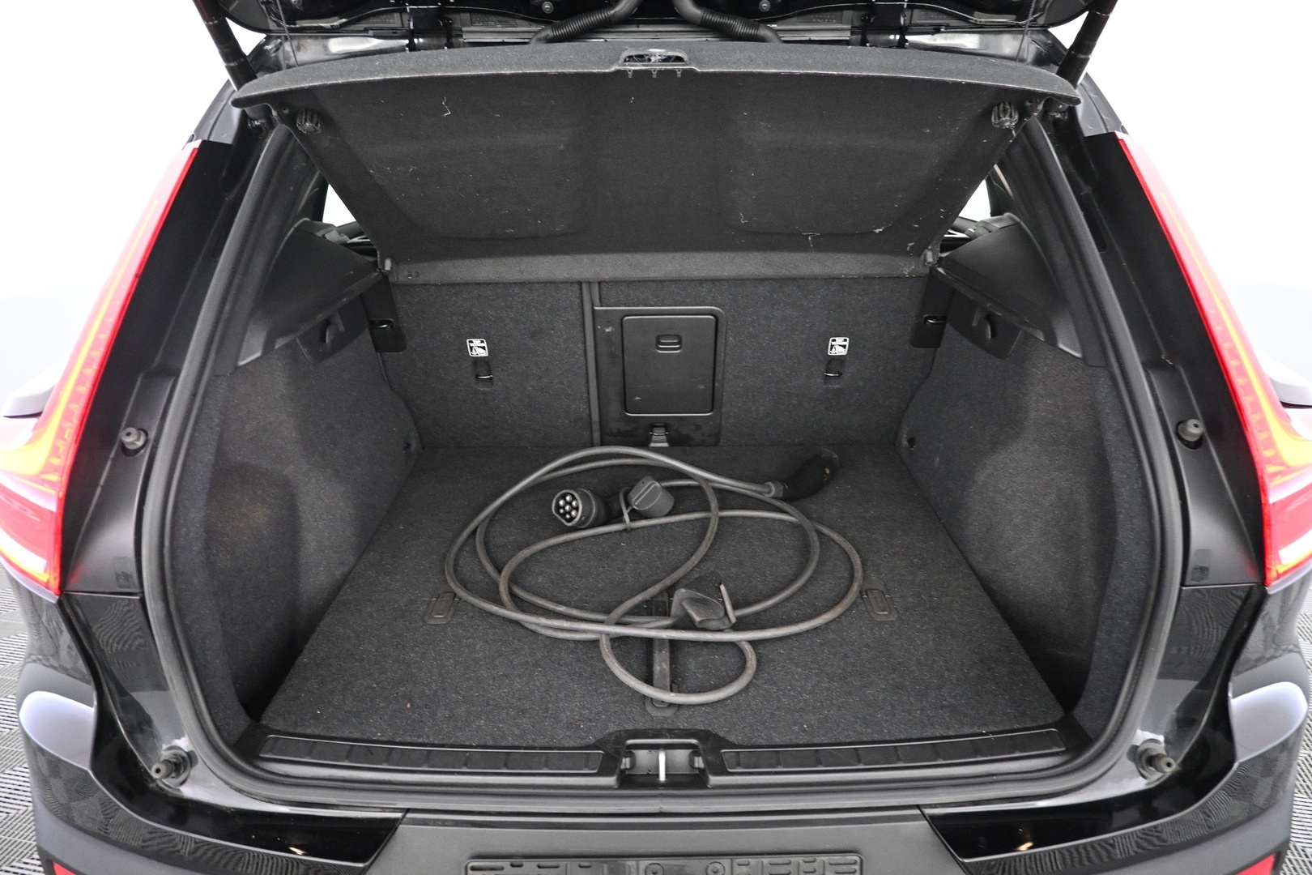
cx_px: 656
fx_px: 875
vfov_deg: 53.1
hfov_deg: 73.7
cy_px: 438
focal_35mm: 24
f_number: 3.5
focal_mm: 16
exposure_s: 1/30
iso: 3200
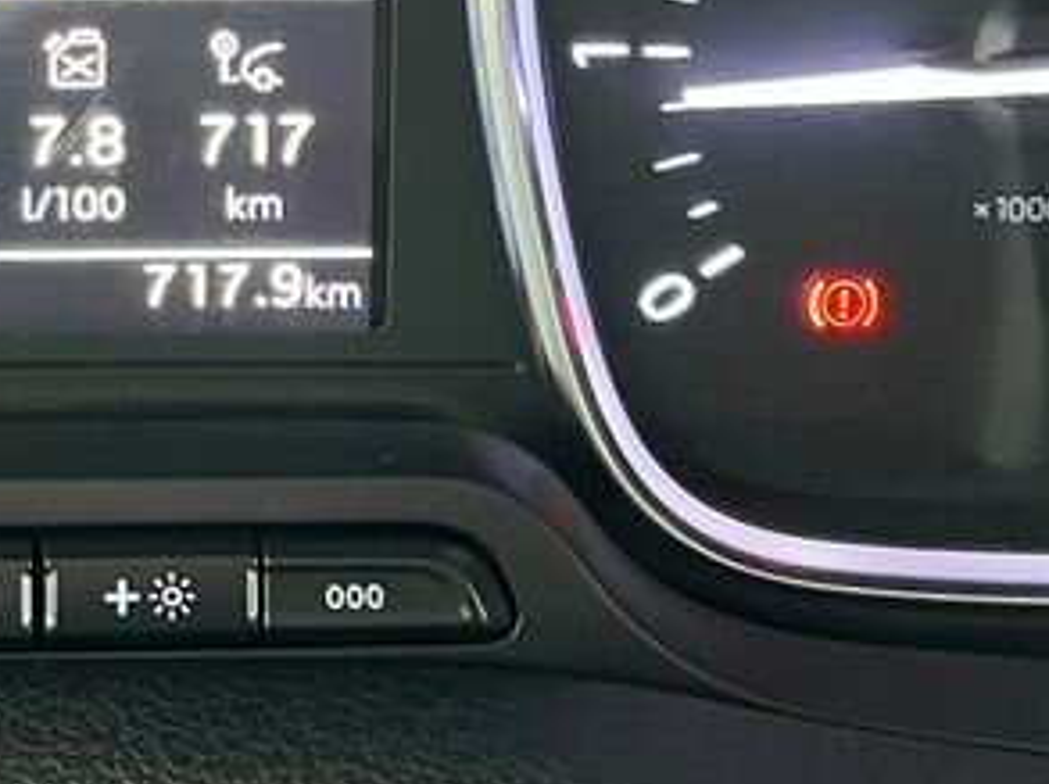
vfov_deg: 15.7
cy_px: -104
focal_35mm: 91
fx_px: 2754
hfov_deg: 20.8
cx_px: 0
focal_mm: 5.1
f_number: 1.6
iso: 500
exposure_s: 1/41
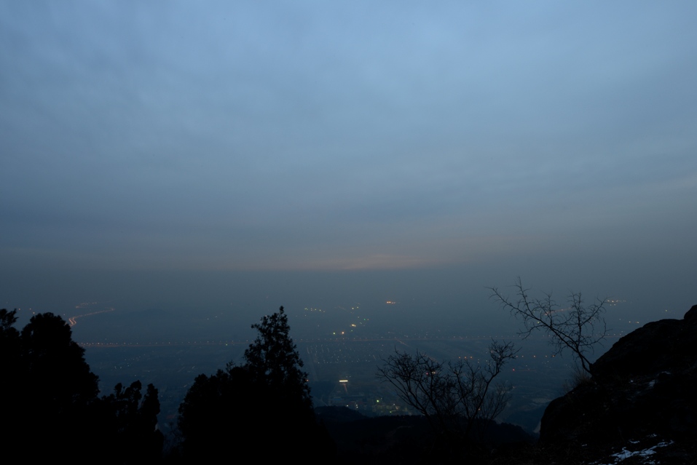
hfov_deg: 81.2
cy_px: 232
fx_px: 407
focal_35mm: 21
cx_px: 348
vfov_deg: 59.5
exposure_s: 25
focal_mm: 21
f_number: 20
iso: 100
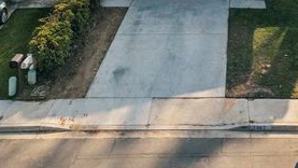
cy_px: -64
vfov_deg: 19.4
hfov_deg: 36.0
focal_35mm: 56
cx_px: 239
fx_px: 443
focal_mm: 8.7
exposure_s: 1/8000
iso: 140
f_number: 1.8
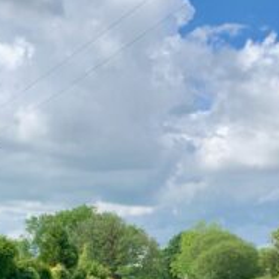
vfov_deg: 18.0
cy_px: 258
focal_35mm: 95
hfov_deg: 18.3
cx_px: 110
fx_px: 866
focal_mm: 4.25
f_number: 1.8
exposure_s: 1/2114
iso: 25
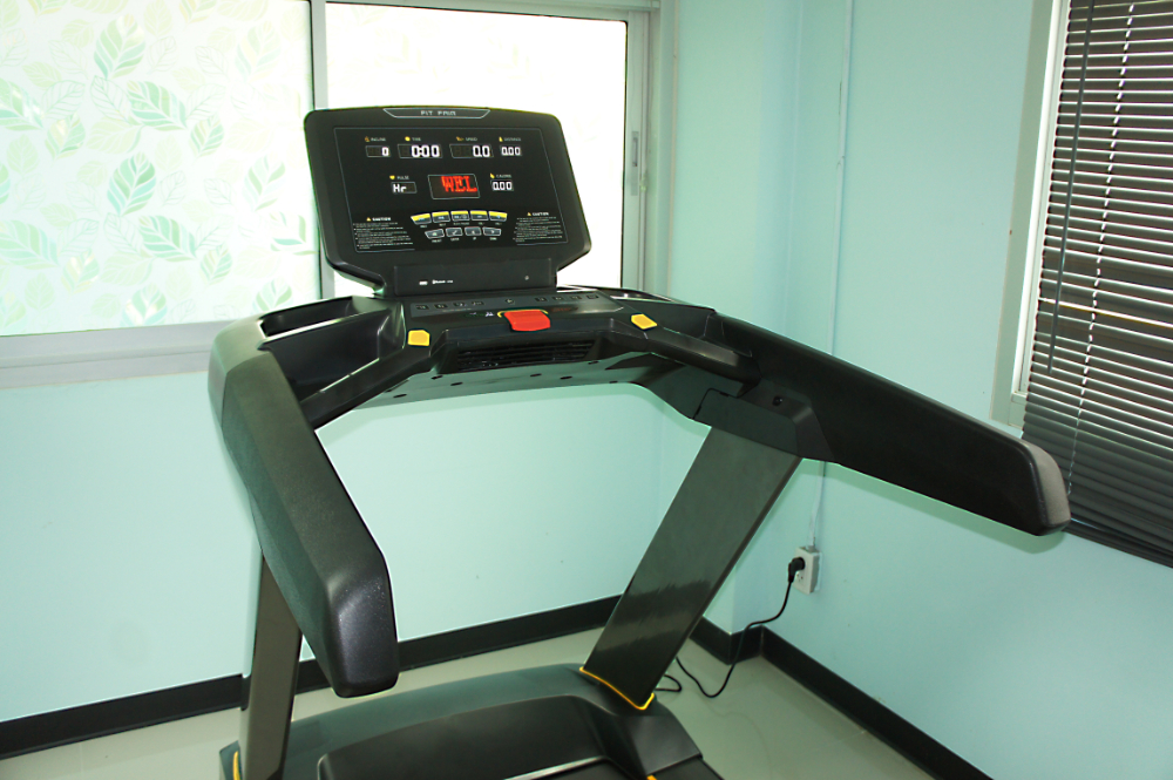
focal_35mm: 30
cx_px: 586
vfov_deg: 43.5
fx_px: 977
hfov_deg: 62.0
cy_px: 390
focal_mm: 20
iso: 800
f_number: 4
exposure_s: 1/60
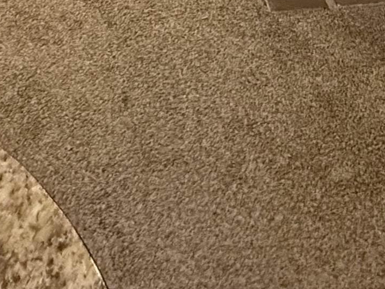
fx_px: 667
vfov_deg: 17.8
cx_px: 175
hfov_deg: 32.2
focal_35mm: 60
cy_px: -274
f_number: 2.2
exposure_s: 1/60
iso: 800
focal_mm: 2.22
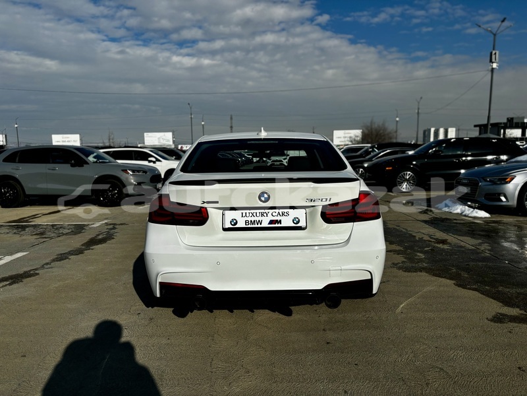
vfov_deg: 53.1
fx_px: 396
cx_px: 264
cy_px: 198
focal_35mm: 26
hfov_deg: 67.3
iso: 50
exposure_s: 1/13889
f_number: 1.6
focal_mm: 5.96
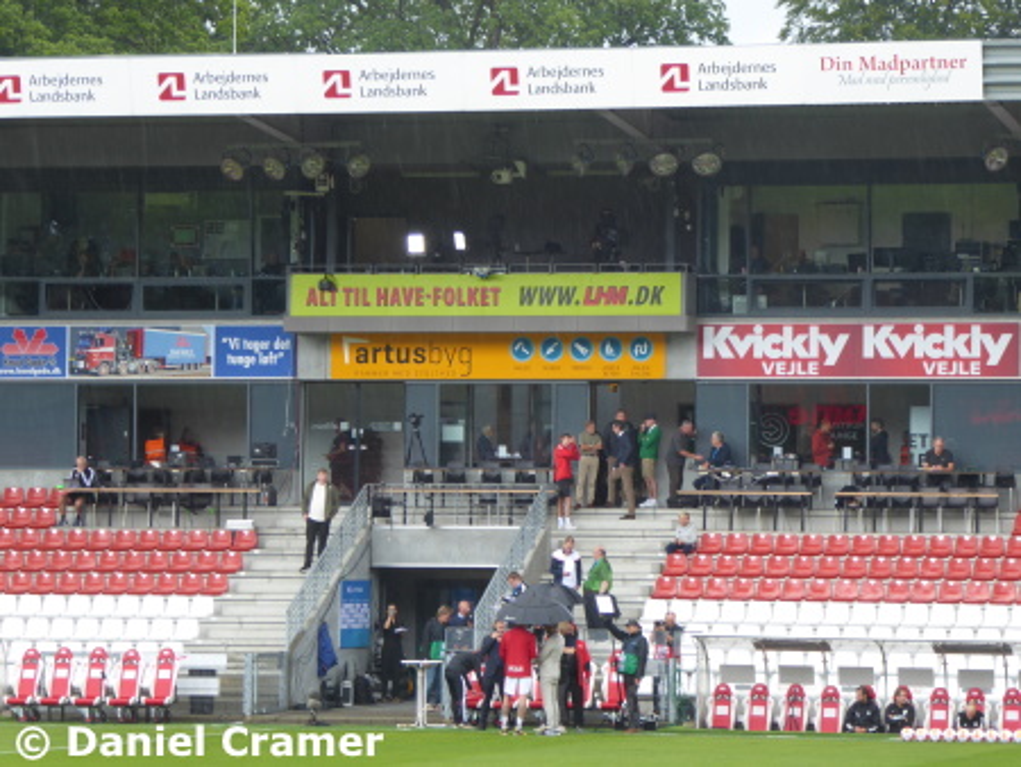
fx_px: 4722
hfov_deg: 12.3
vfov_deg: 9.3
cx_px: 510
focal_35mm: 160
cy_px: 384
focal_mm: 28.7
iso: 80
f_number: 5.5
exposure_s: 1/80
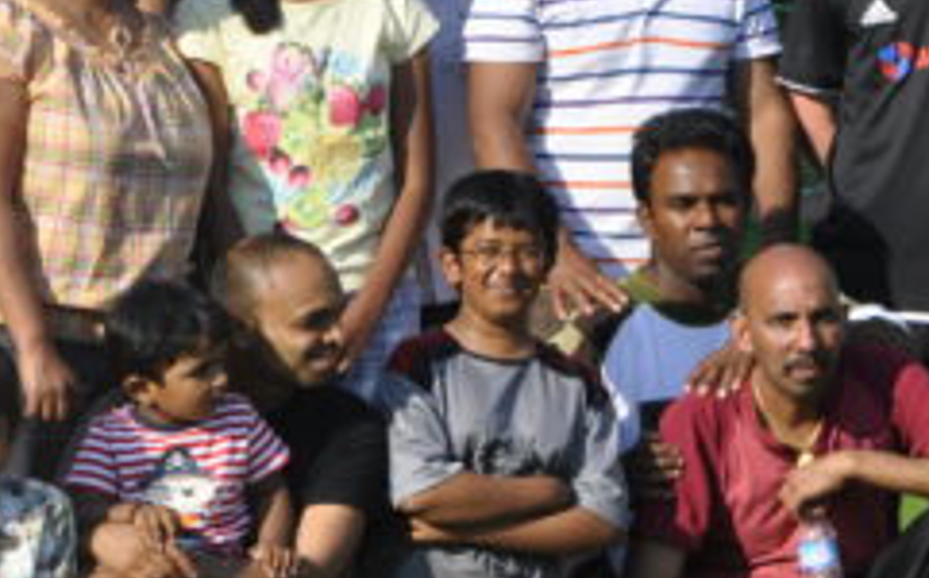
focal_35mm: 302
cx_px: 1461
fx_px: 7637
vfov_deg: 4.3
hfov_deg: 6.8
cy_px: 131
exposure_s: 1/320
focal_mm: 62
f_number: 9
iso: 200
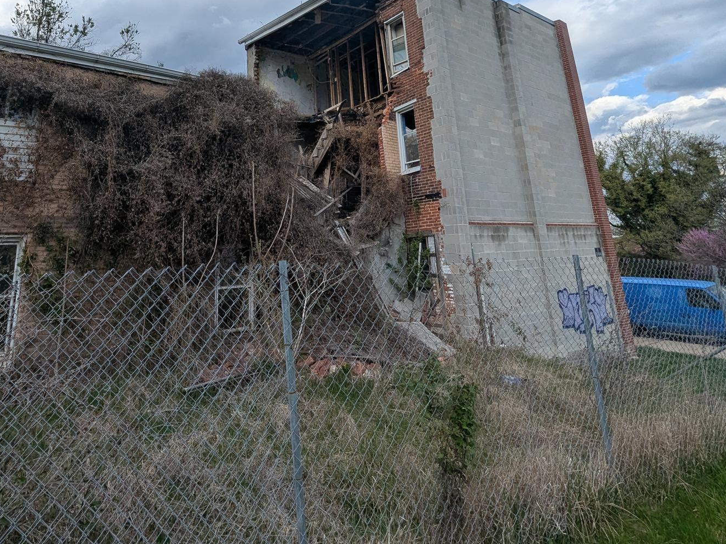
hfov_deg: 80.8
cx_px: 292
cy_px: 134
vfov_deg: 62.1
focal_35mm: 20
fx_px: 419
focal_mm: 1.95
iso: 49
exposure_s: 1/1229
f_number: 2.2
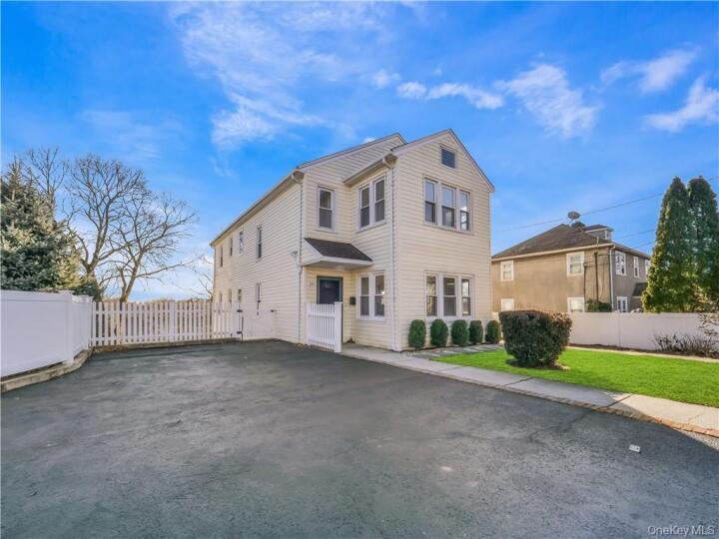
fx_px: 291
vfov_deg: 85.7
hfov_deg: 102.1
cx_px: 360
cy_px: 270
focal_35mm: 14
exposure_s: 1/40
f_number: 8
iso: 100
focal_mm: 7
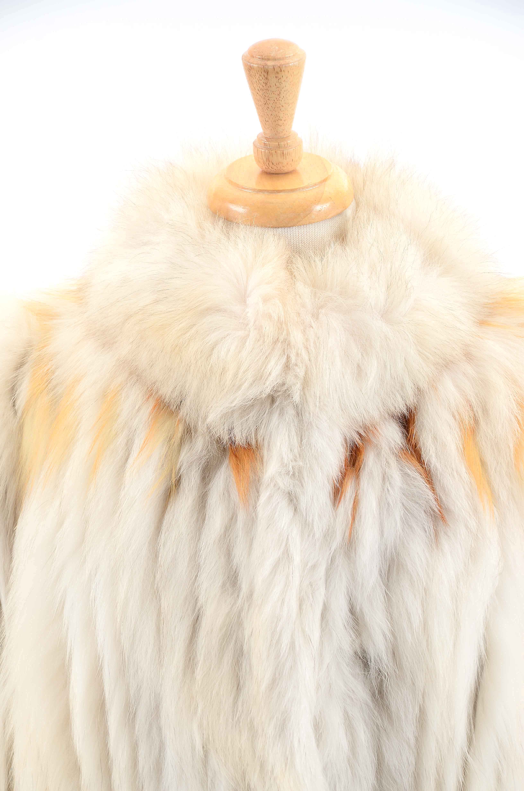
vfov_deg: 13.1
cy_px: 396
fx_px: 3454
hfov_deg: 8.7
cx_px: 262
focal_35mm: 158
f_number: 8
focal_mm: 105
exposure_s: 1/80
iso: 160
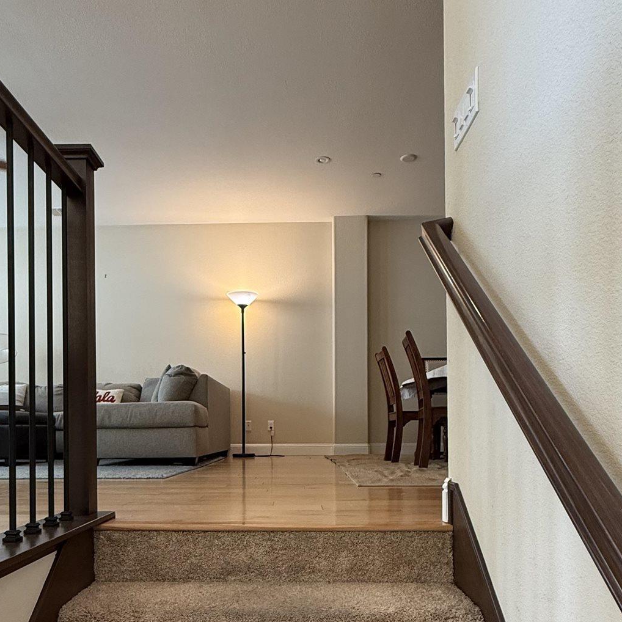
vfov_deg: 55.4
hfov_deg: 57.2
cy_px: 440
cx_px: 277
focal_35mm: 28
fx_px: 569
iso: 250
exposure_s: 1/120
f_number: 2.2
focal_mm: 2.22
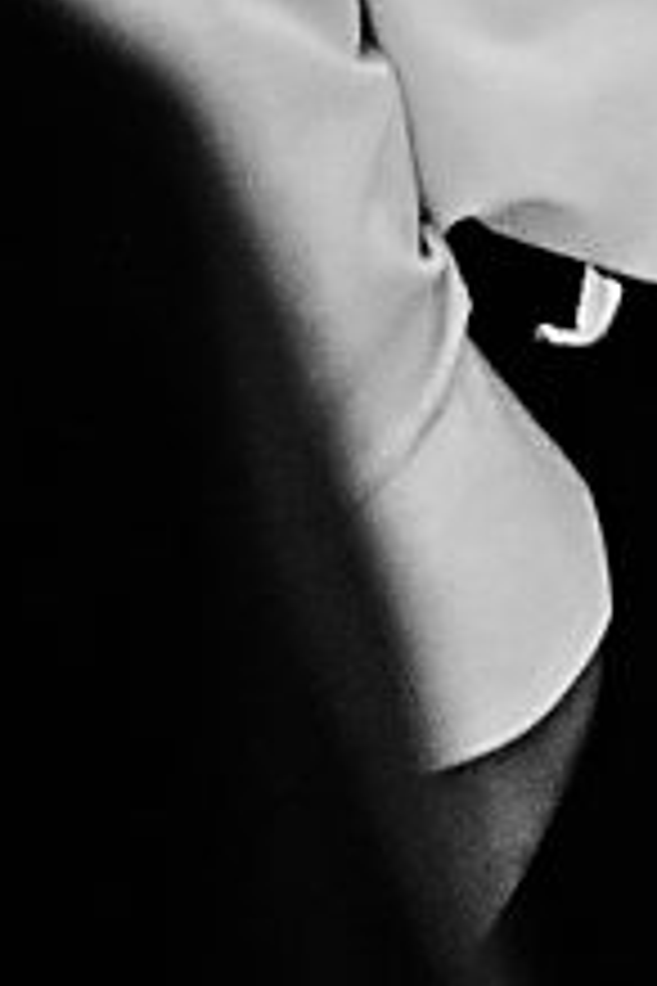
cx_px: 1994
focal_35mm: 321
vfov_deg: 6.3
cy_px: -954
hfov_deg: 4.1
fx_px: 8787
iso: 500
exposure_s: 1/160
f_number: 1.8
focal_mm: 50
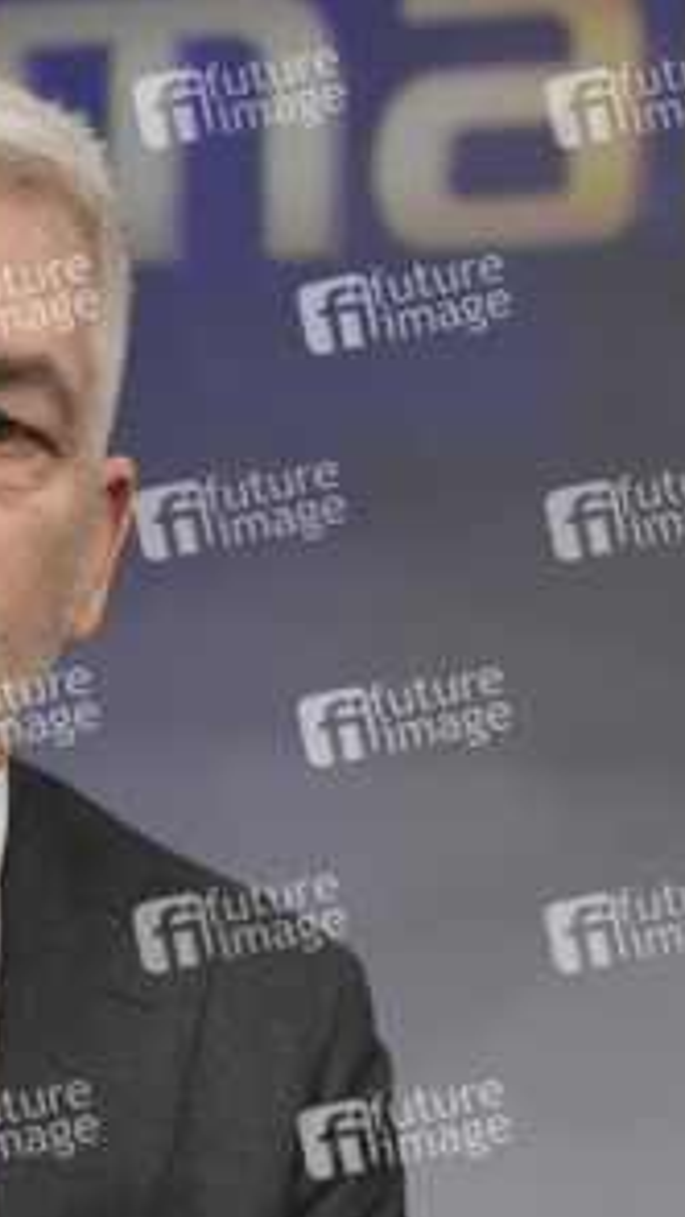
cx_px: -118
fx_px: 2324
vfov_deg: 29.3
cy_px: 615
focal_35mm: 72
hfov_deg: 16.2
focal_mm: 45
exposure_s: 1/250
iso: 1600
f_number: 5
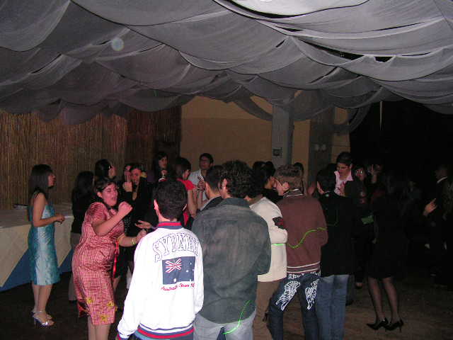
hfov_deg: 51.4
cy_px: 170
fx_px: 471
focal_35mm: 36
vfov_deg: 39.7
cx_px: 226
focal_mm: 6
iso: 200
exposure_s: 1/40
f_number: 3.2
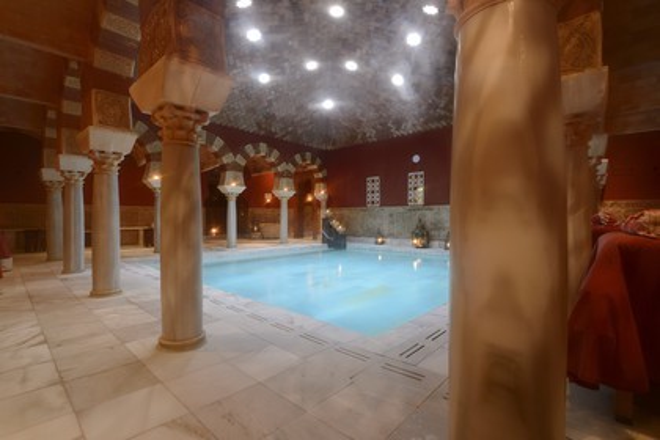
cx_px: 330
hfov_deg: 96.7
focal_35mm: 16
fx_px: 293
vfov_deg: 73.7
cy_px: 220
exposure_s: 8
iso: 200
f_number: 9
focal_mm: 16
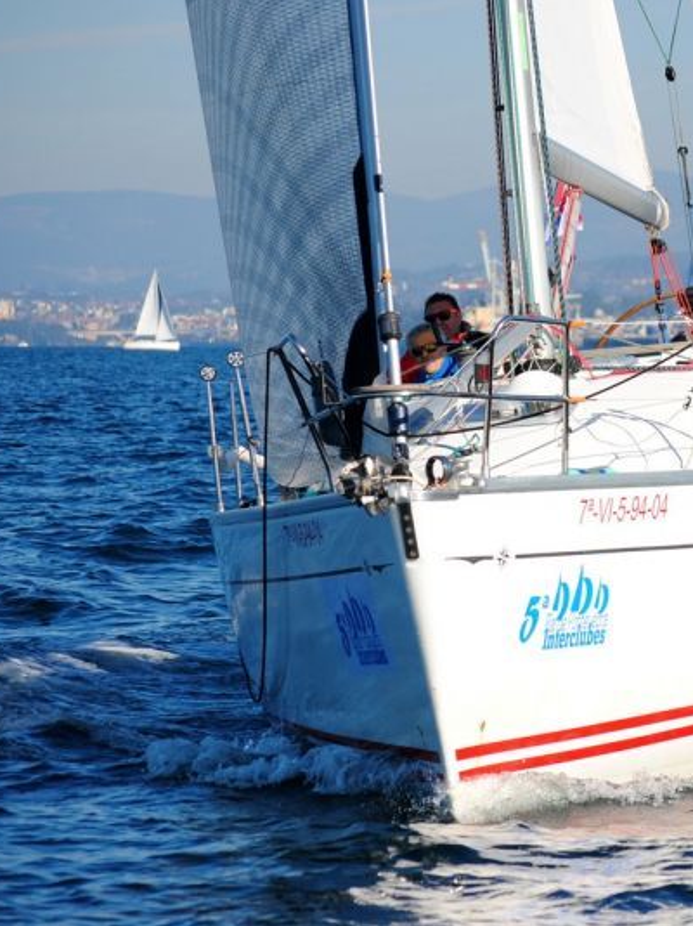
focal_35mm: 221
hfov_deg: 6.7
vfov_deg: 9.0
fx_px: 5904
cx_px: 613
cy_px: 462
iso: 100
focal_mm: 102
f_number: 6.3
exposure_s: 1/640
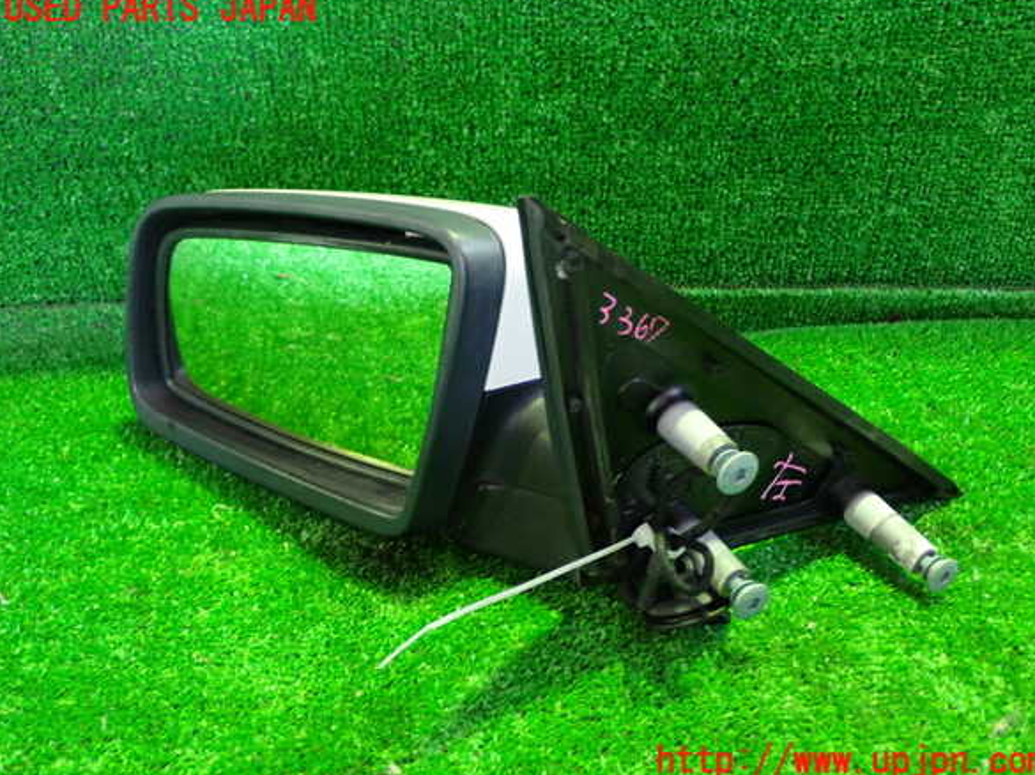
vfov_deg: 36.8
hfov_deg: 47.9
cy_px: 386
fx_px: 1165
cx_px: 525
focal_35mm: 39
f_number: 2.7
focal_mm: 6.83
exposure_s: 1/13
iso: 800
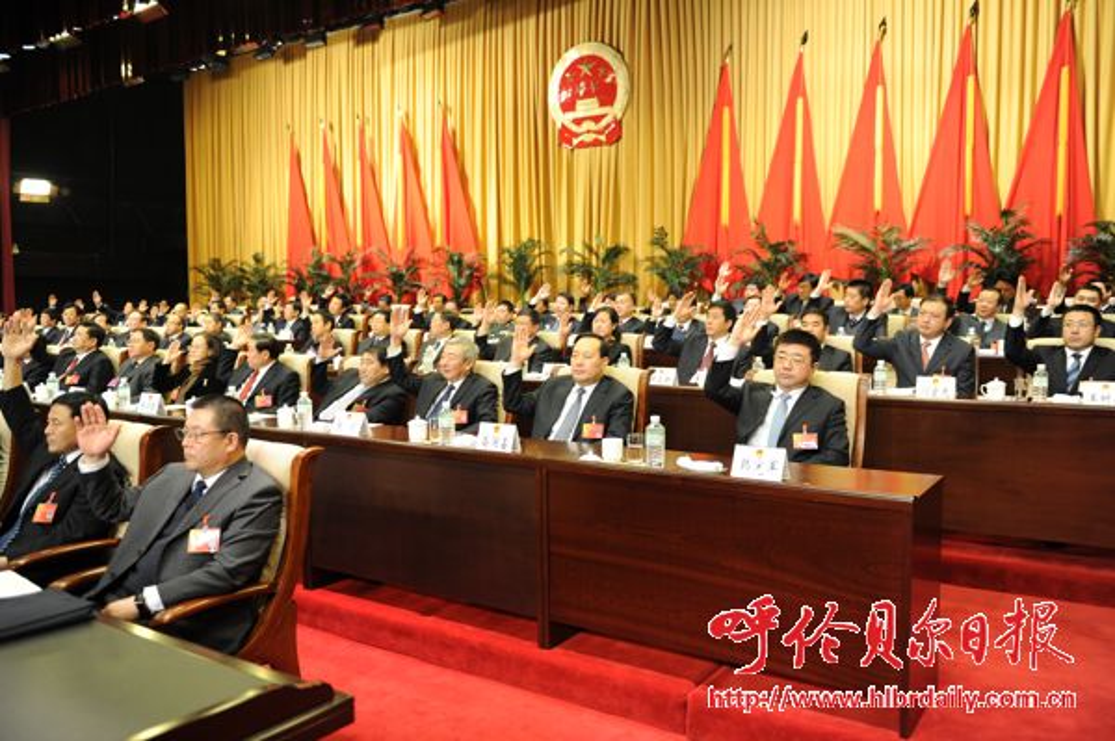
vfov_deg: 44.9
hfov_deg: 63.7
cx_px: 558
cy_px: 370
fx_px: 897
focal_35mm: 29
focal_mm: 29
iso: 720
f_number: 2.8
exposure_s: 1/125
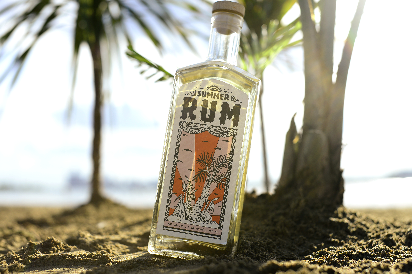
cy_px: 137
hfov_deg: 39.6
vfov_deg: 27.0
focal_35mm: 50
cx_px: 206
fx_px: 572
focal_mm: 50
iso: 200
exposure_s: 1/1250
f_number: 4
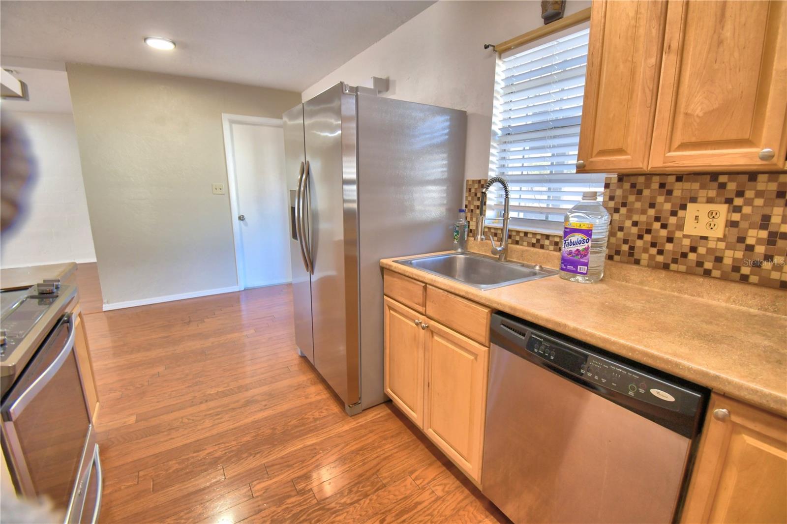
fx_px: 328
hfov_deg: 100.4
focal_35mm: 15
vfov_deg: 77.3
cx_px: 394
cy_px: 262
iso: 400
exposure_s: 1/30
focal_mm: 10
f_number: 4.5
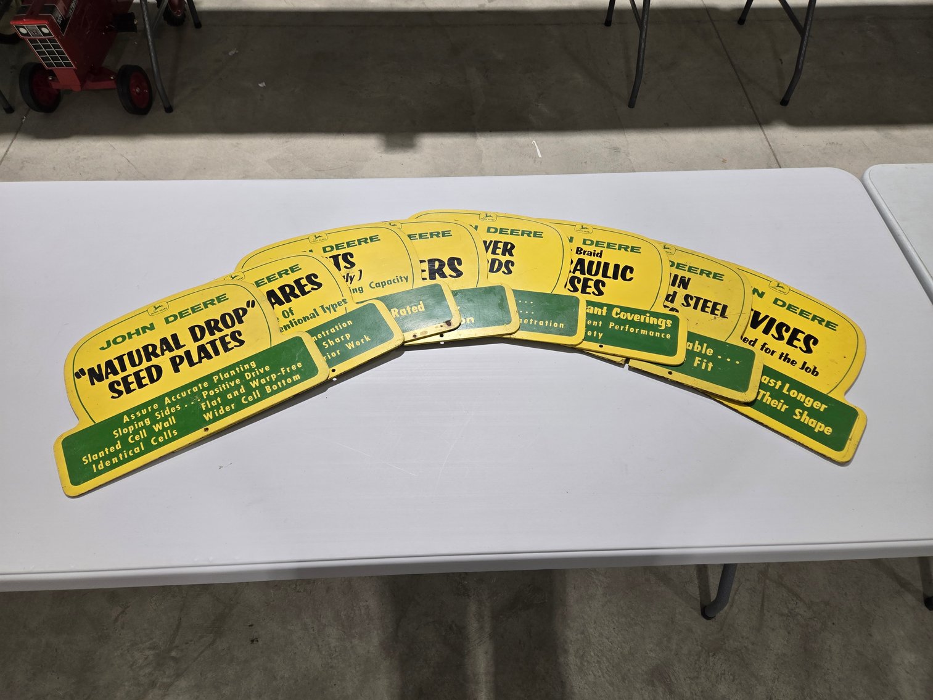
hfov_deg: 73.9
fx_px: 620
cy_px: 350
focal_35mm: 23
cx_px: 466
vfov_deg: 58.9
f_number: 1.8
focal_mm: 5.4
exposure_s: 1/180
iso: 80
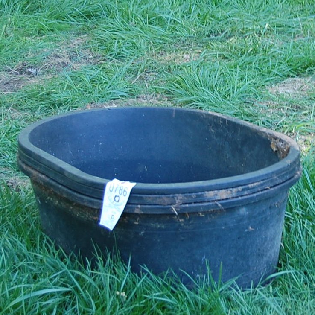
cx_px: 293
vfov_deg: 15.5
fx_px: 1153
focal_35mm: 112
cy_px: 108
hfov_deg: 15.4
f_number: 5
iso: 400
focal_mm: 38
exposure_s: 1/80
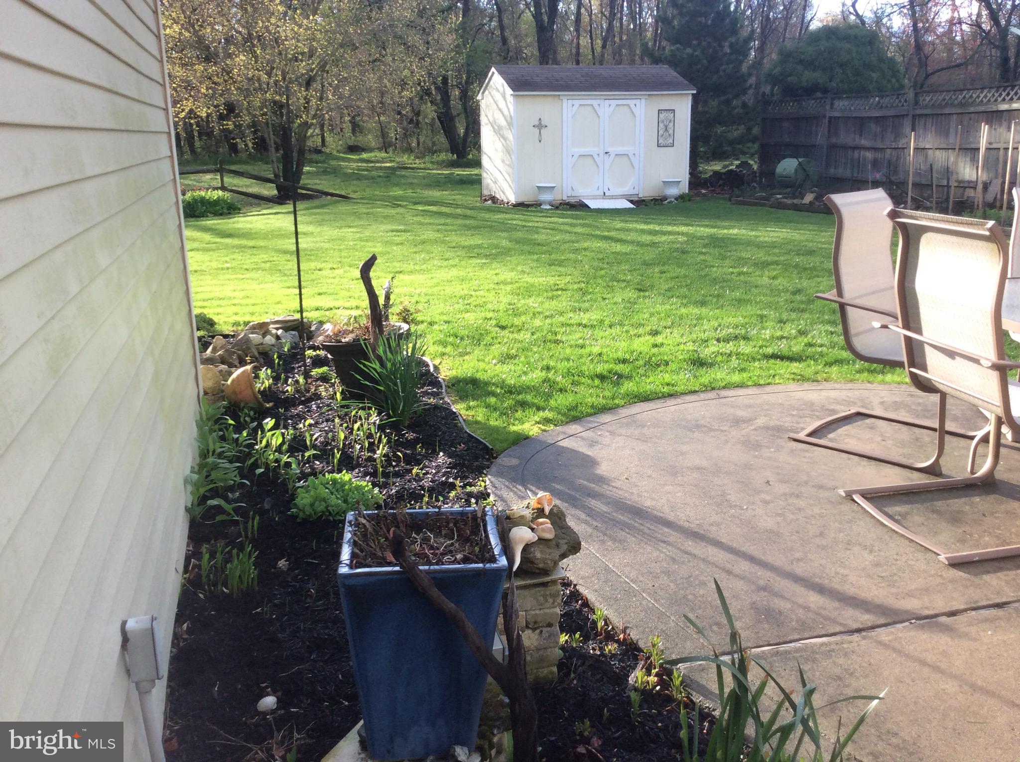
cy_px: 381
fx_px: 941
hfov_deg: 56.9
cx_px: 510
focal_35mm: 32
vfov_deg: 44.0
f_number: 2.4
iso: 50
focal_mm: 3.3
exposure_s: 1/120
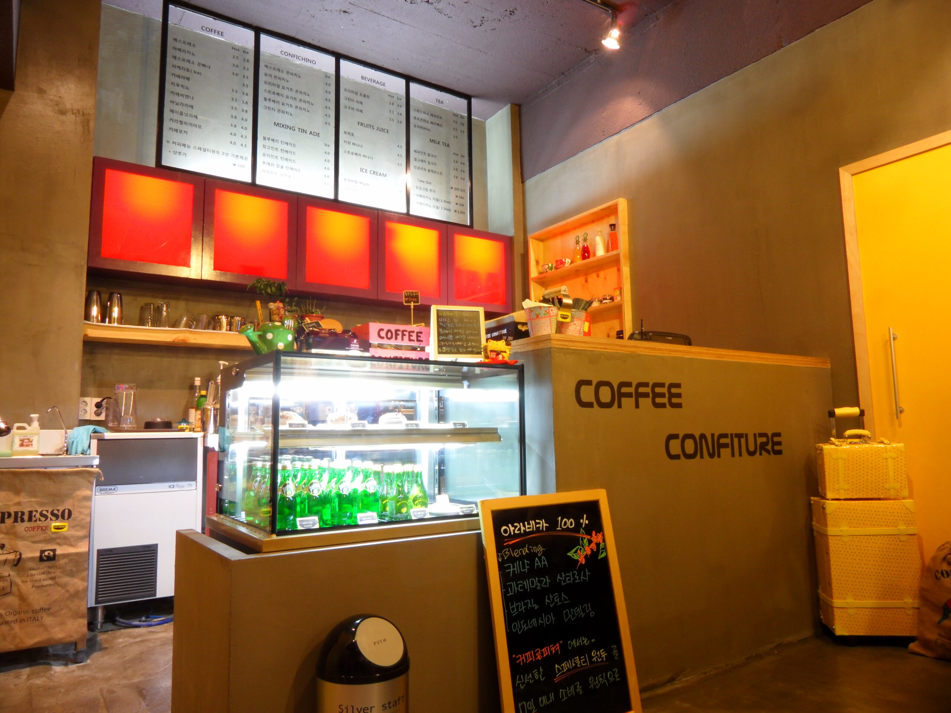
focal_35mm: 24
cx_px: 476
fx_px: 659
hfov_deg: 71.6
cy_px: 356
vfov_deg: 56.8
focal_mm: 4.3
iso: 80
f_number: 7.2
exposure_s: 2
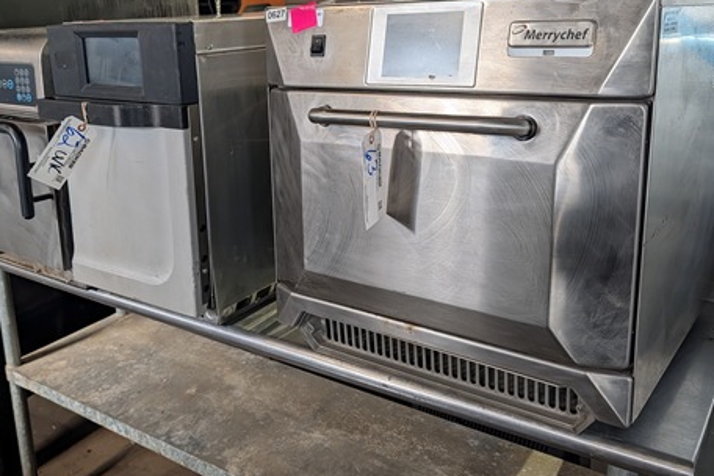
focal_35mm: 35
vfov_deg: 37.7
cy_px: 189
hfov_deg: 54.2
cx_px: 298
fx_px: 694
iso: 149
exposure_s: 1/120
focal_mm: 6.9
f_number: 1.68
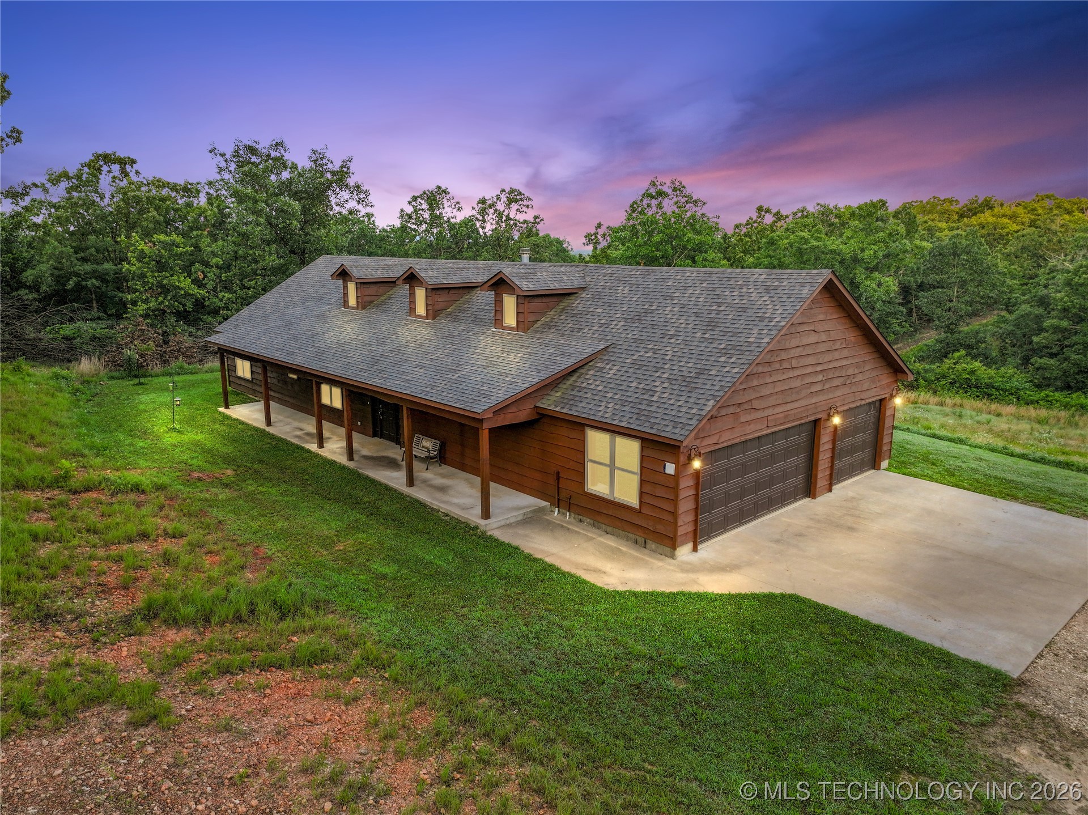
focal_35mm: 24
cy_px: 408
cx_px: 544
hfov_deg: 71.6
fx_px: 754
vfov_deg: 56.8
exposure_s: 1/320
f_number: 2.8
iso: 350
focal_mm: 12.29
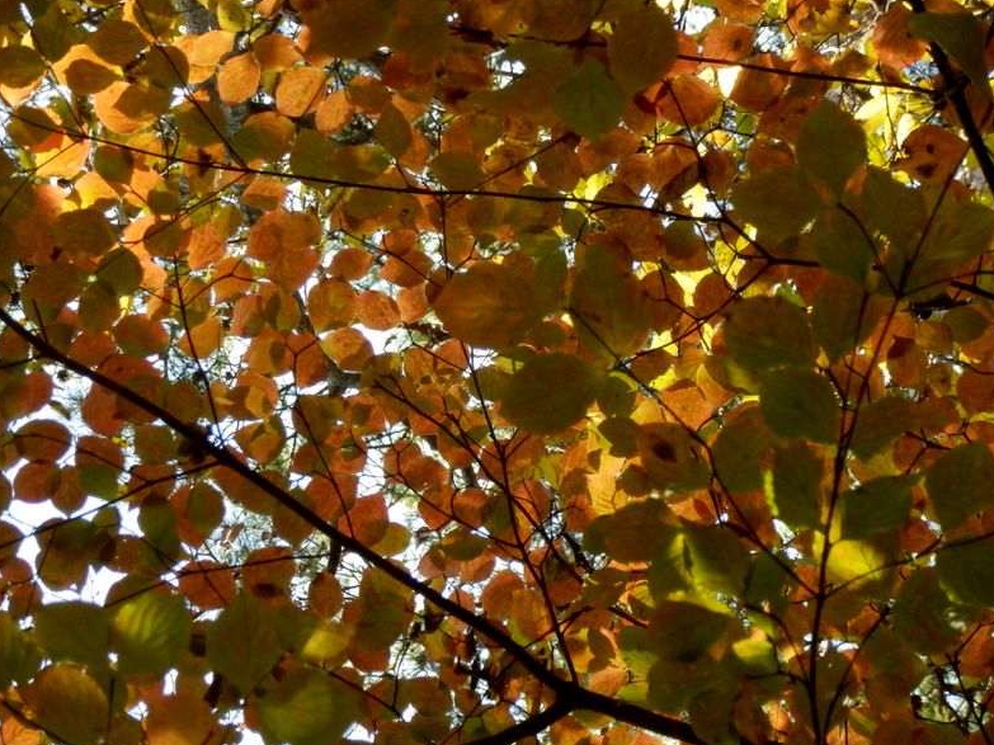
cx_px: 494
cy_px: 372
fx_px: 5311
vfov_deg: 8.0
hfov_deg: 10.7
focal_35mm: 185
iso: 400
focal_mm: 32
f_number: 5.9
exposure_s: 1/200
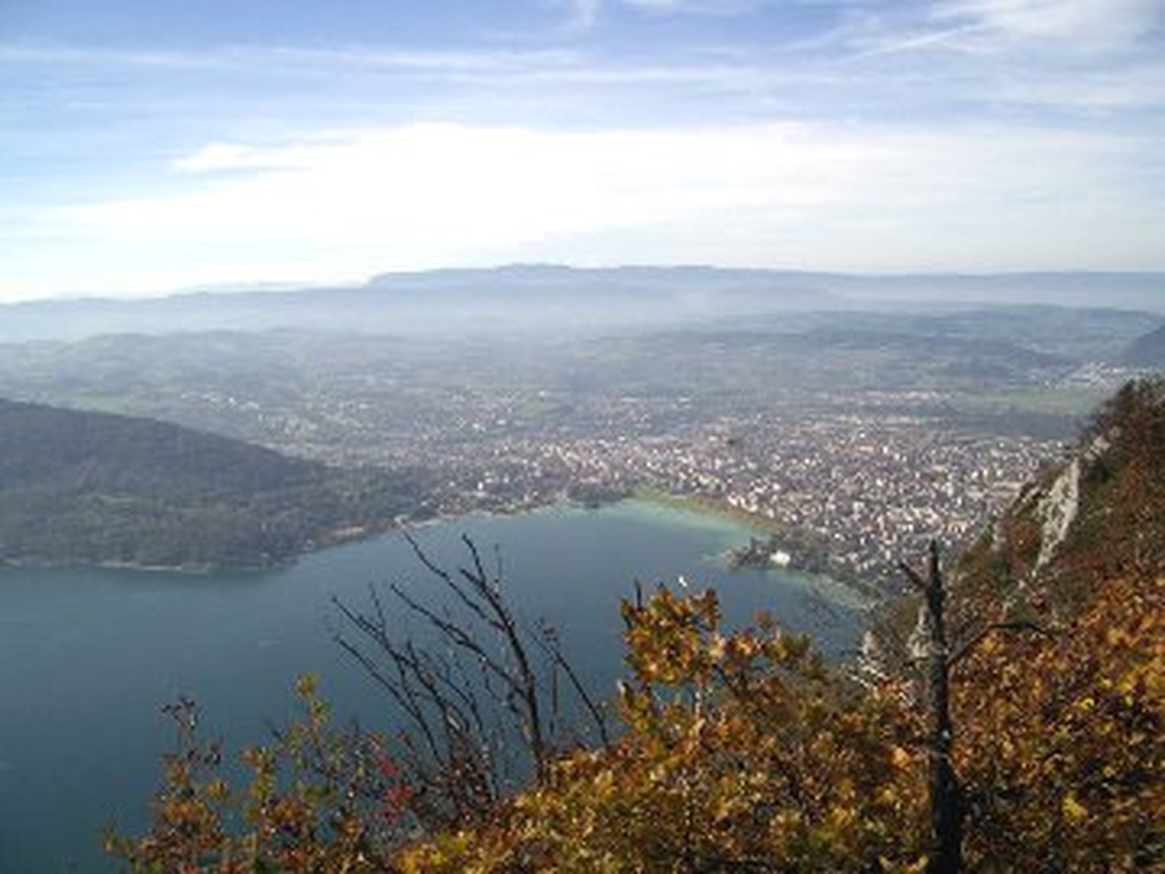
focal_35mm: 35
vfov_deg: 40.7
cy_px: 437
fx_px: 1178
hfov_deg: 52.6
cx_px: 582
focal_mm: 5.8
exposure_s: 1/1000
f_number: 4.3
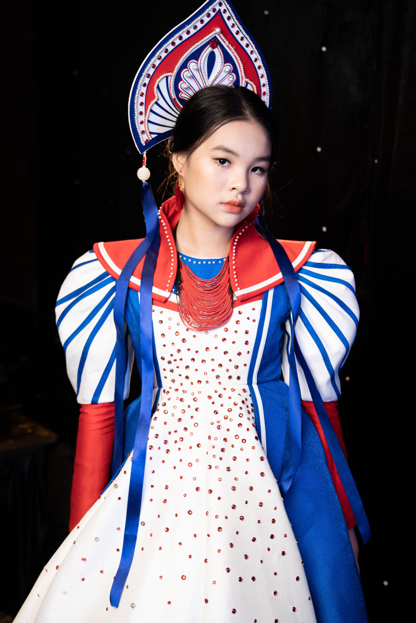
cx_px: 208
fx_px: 763
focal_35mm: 44
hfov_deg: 30.5
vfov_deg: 44.5
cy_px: 312
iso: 400
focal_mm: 44
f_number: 2.8
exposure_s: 1/125
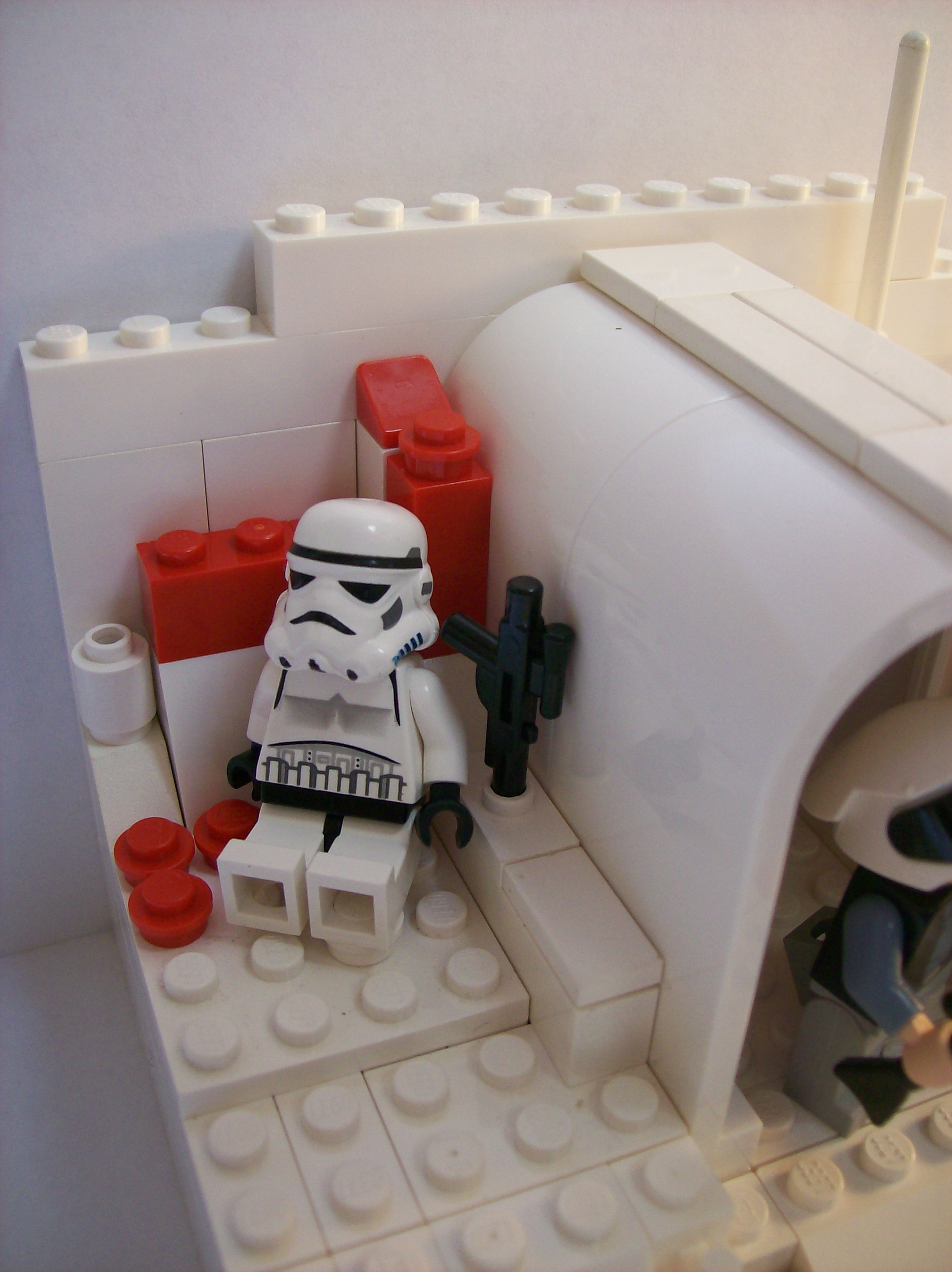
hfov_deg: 39.6
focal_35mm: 36
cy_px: 636
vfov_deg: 51.4
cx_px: 476
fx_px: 1322
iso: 80
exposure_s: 1/71.7
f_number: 2.7
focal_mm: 6
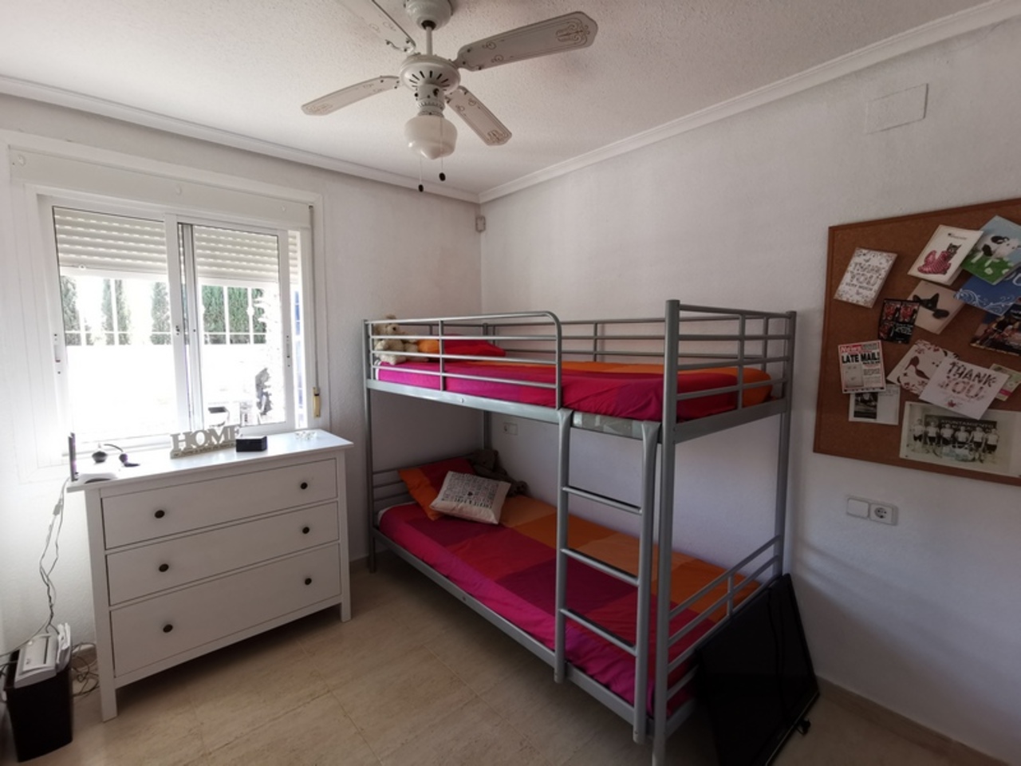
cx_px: 510
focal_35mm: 16
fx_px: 472
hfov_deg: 94.5
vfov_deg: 78.1
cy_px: 383
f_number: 2.2
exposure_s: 1/100
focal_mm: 2.35
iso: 200
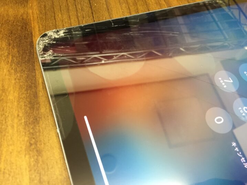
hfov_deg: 61.6
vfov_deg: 48.3
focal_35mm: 29
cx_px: 124
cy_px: 92
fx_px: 207
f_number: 2.2
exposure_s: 1/15
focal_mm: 4.15
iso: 125
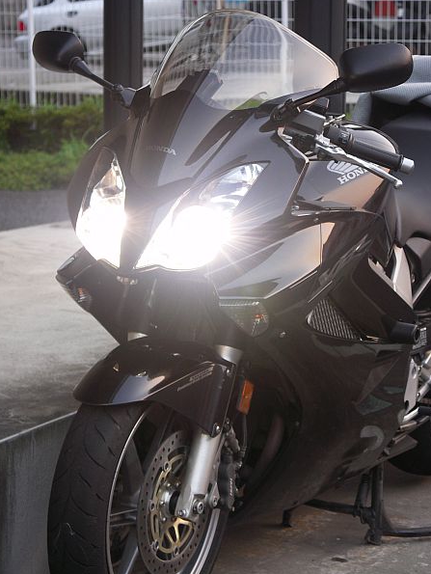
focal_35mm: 115
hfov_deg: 12.9
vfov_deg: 17.1
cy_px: 268
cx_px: 205
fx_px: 1907
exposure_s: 1/30
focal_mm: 27.6
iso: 100
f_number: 3.2
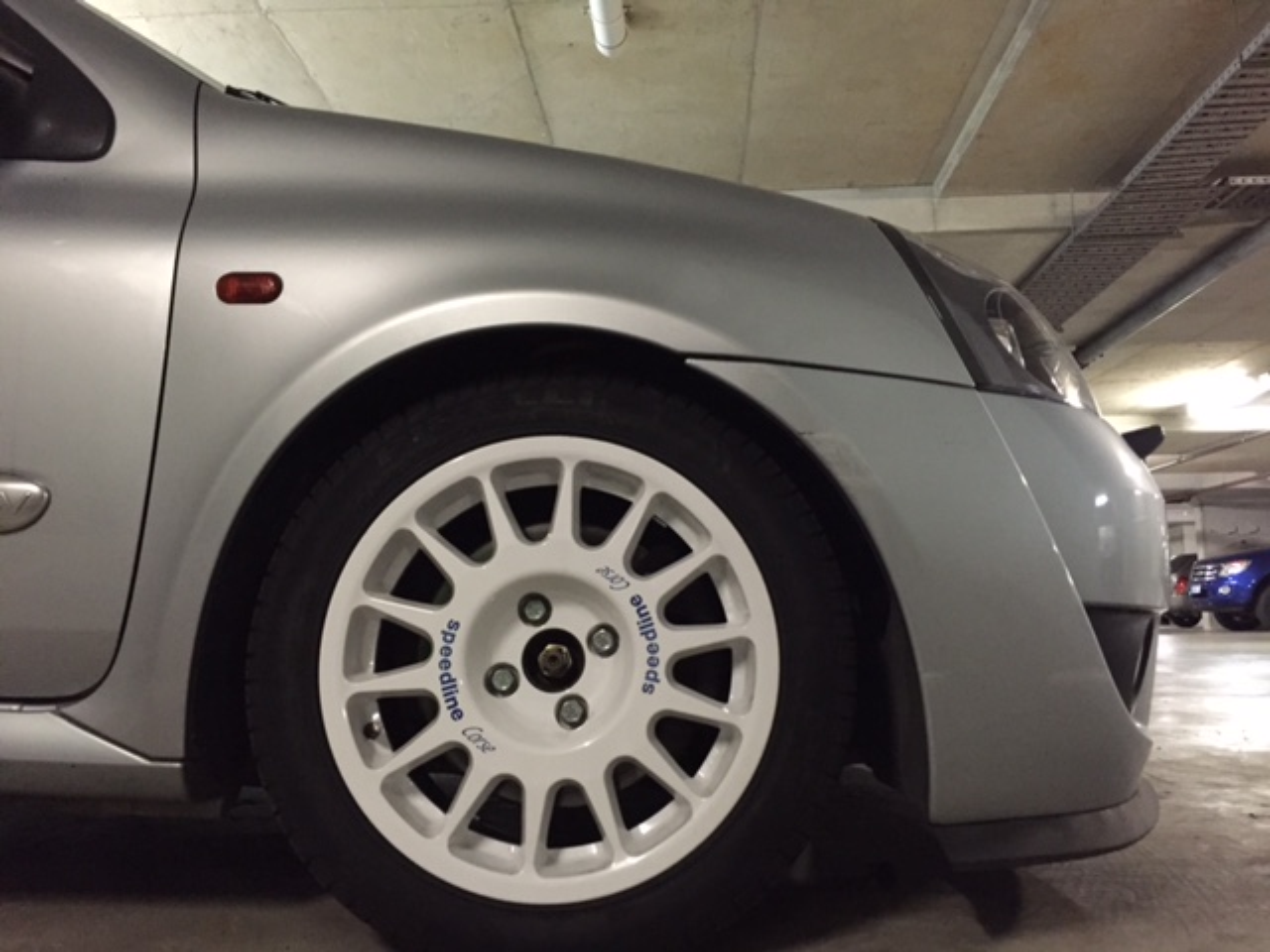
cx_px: 635
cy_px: 476
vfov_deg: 48.2
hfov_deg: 61.7
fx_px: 1064
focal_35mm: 29
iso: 400
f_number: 2.2
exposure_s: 1/17
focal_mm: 4.15
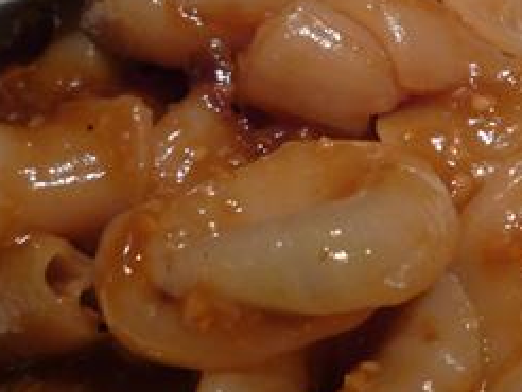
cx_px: 367
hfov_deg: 29.5
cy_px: 112
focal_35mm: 65
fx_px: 981
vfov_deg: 22.5
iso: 160
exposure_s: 1/30
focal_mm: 4.4
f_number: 2.8
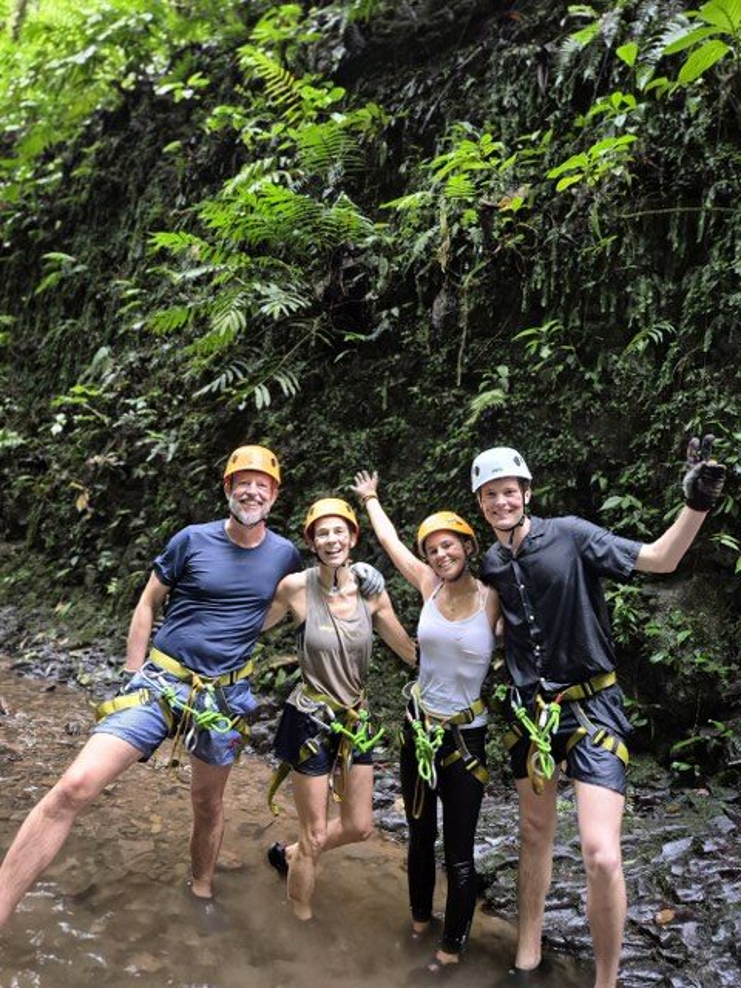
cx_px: 370
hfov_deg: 58.9
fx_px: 656
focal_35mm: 23
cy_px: 494
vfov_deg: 73.9
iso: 1000
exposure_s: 1/60
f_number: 1.8
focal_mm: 5.4
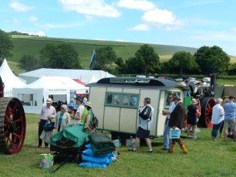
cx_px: 54
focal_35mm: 63
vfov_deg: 23.0
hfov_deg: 30.1
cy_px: 137
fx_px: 429
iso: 125
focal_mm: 6.4
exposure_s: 1/640
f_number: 4
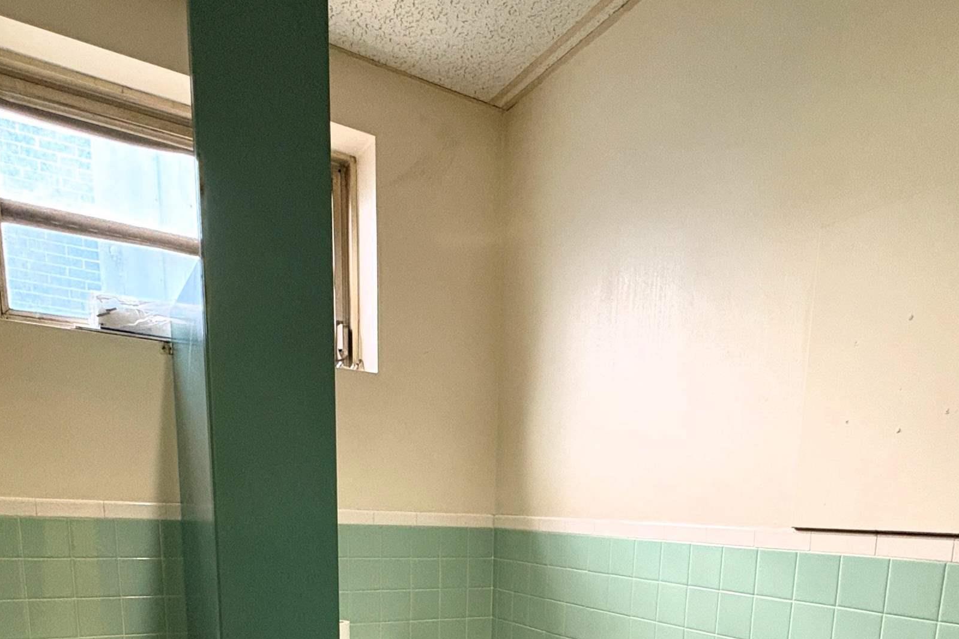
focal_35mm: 28
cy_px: 660
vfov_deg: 39.9
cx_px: 552
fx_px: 746
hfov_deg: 65.1
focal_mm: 2.22
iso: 500
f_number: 2.2
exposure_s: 1/60
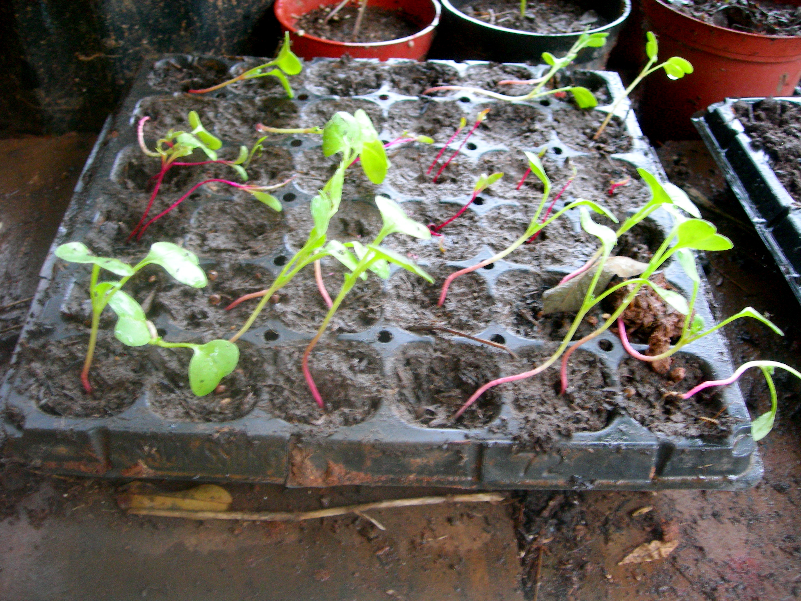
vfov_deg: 37.7
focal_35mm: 38
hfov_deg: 49.0
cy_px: 300
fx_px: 879
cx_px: 400
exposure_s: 1/3.8
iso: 170
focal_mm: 7.8
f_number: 2.8
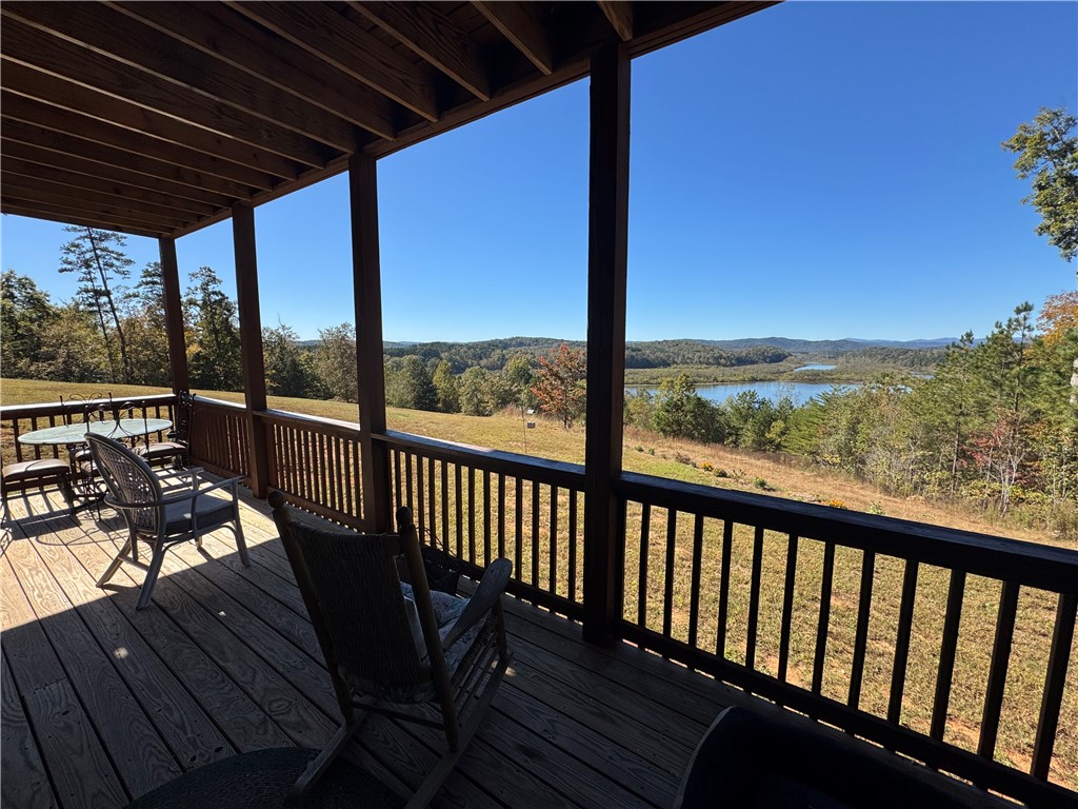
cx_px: 539
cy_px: 404
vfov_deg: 85.7
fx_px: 436
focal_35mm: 14
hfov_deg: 102.1
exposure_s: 1/1536
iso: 40
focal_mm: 2.22
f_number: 2.2
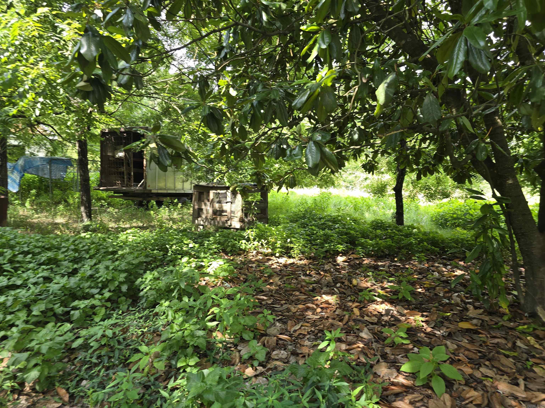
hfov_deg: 73.9
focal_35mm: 23
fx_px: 362
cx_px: 272
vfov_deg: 58.9
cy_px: 204
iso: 50
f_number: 1.7
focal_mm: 6.3
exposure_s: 1/180
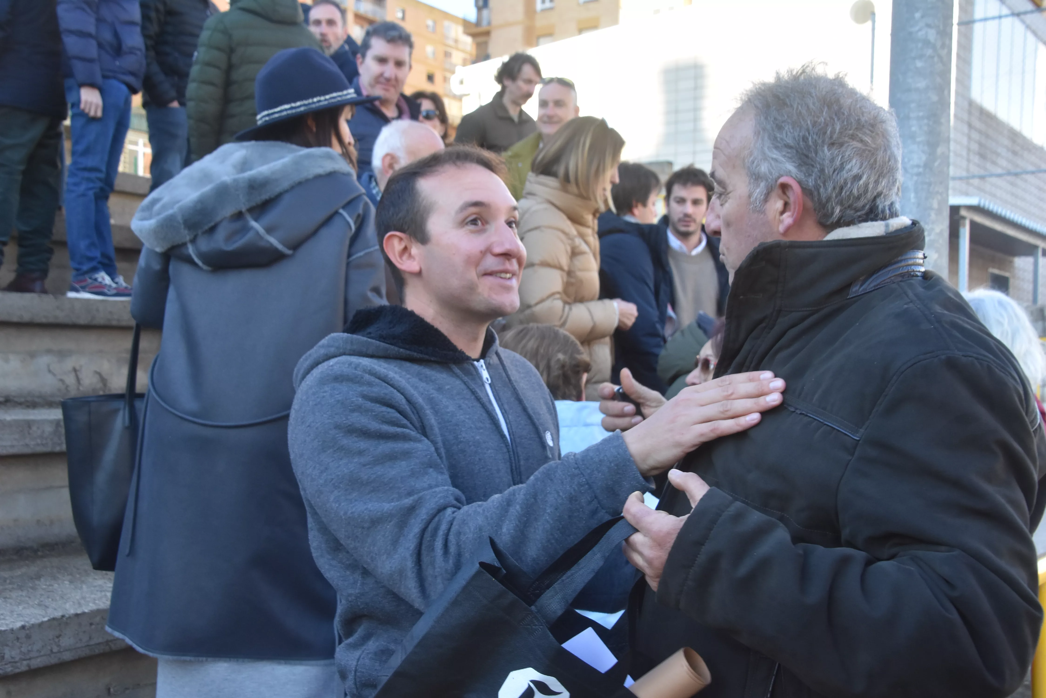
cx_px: 523
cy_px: 349
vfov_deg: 29.9
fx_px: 1308
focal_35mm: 45
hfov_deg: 43.6
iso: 800
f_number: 8
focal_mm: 30
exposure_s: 1/250
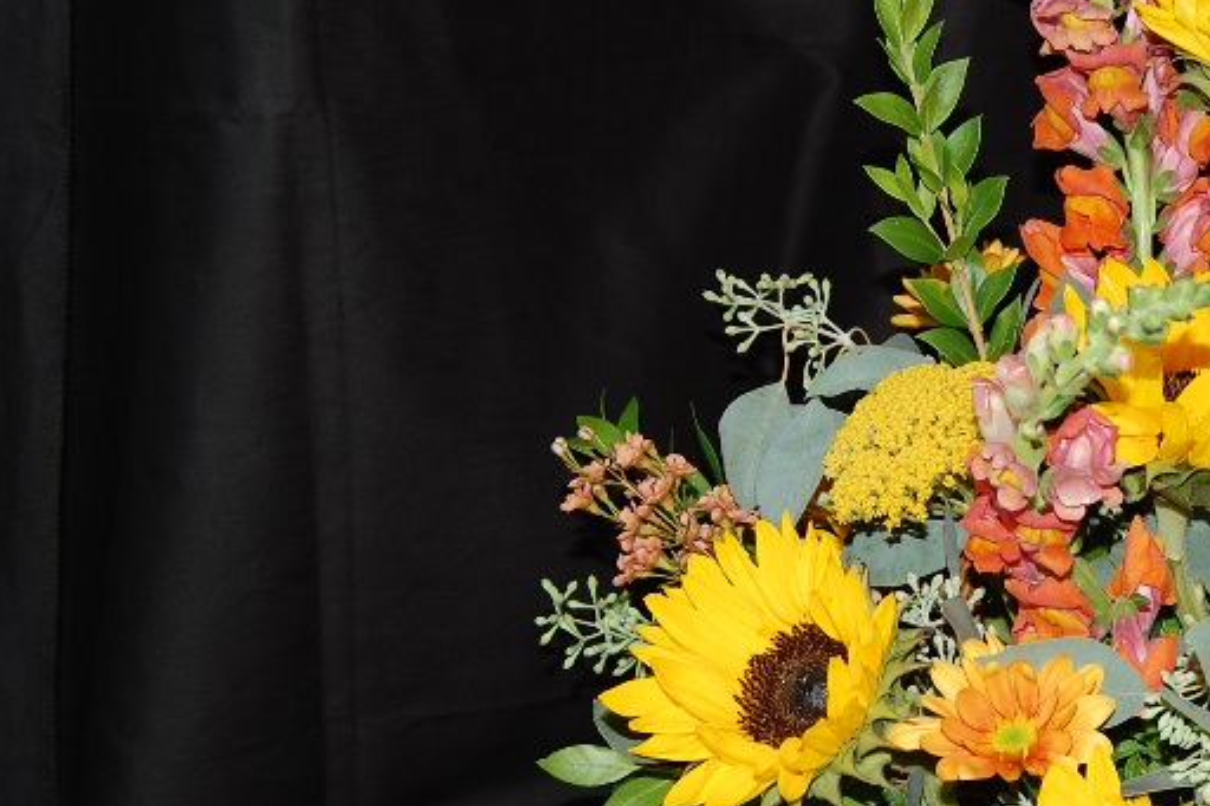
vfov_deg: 16.2
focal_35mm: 84
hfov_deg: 23.5
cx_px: 1120
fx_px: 2822
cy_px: 502
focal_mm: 28
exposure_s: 1/125
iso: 200
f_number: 5.6
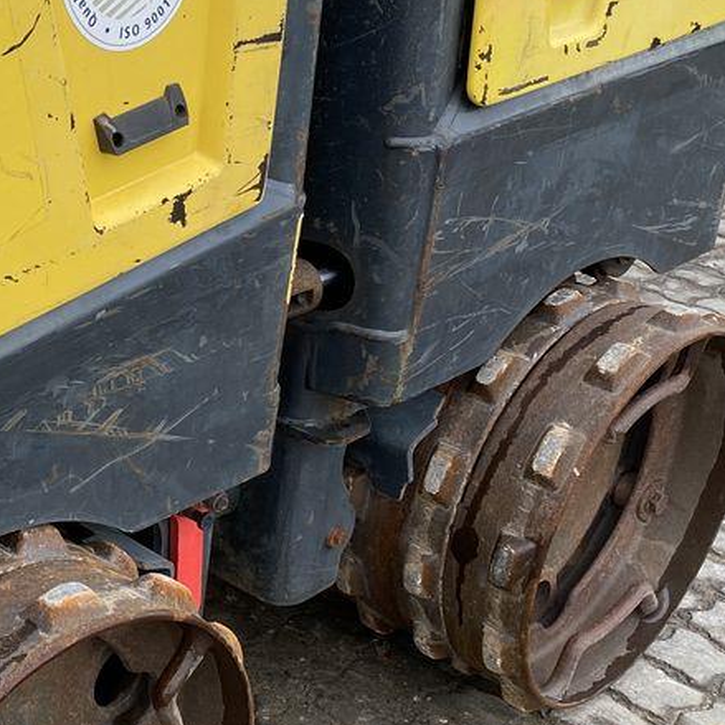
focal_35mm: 67
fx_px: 1588
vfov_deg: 25.7
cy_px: 378
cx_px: -94
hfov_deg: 23.9
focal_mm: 4.25
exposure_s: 1/122
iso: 32
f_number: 1.8
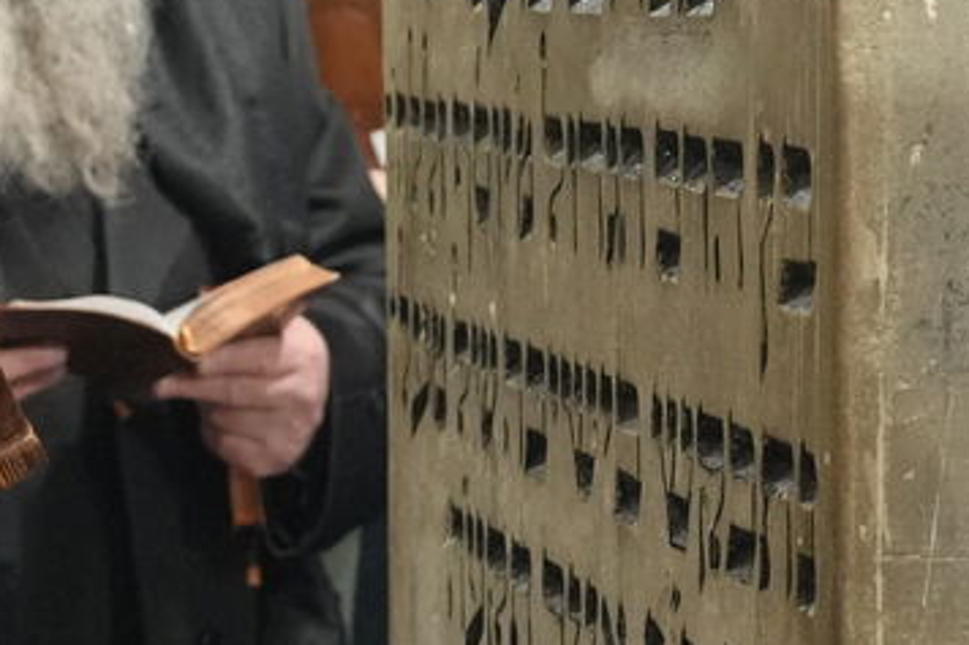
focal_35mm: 169
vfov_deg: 8.1
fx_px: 4547
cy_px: 293
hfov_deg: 12.0
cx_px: -27
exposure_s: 1/160
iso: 2500
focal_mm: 29
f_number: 4
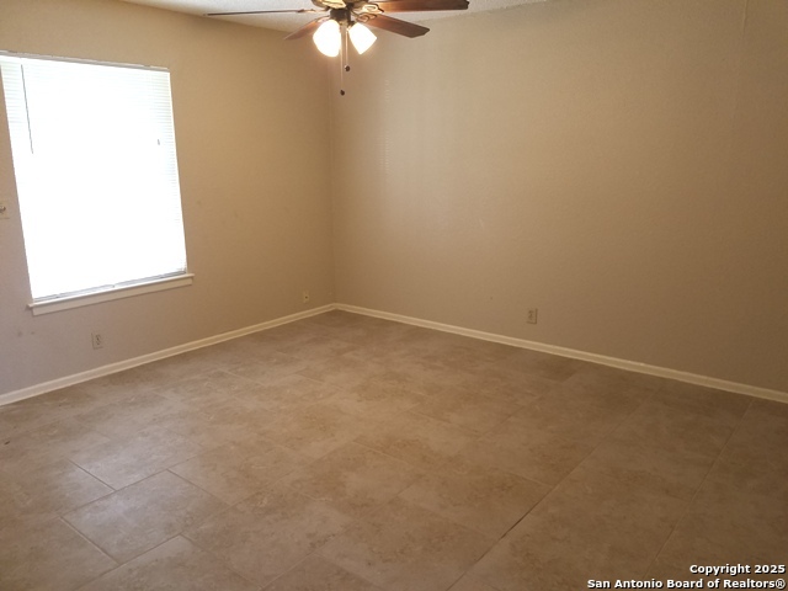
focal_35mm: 26
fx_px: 592
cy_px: 296
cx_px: 394
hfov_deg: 67.3
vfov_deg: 53.1
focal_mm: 4.2
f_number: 1.7
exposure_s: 1/60
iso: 160
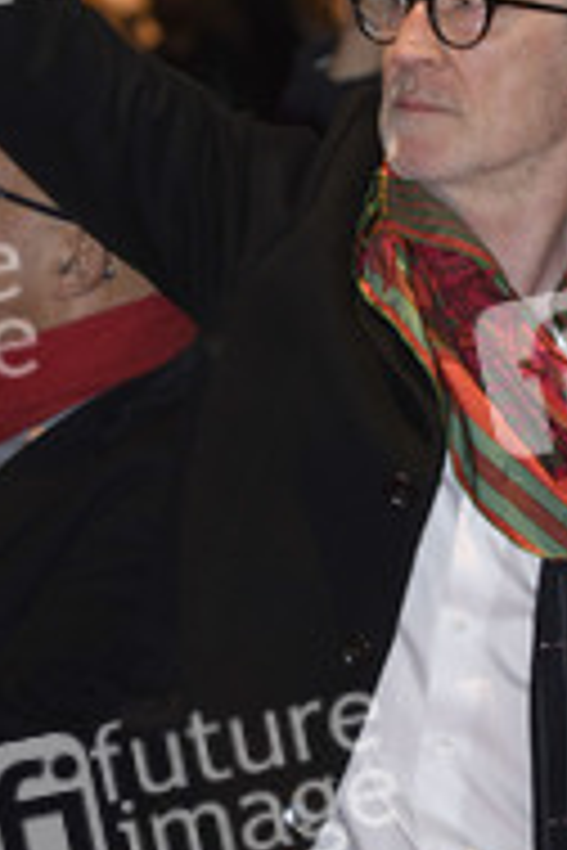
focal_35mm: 148
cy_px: 126
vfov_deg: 13.8
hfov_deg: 9.3
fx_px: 3496
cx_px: 297
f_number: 3.2
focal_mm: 70
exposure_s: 1/320
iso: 1250
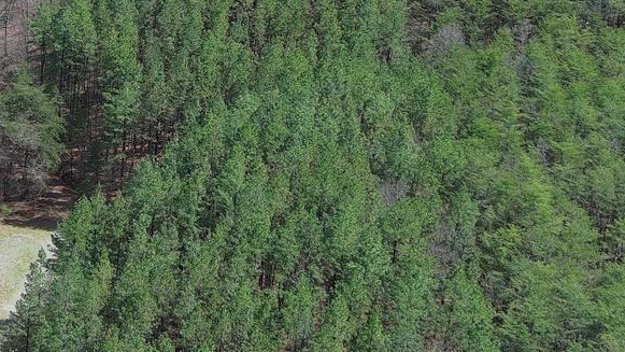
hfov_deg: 18.4
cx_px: -212
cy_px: -87
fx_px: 1774
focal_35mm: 107
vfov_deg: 11.1
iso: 100
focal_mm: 10.57
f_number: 2.8
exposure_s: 1/633
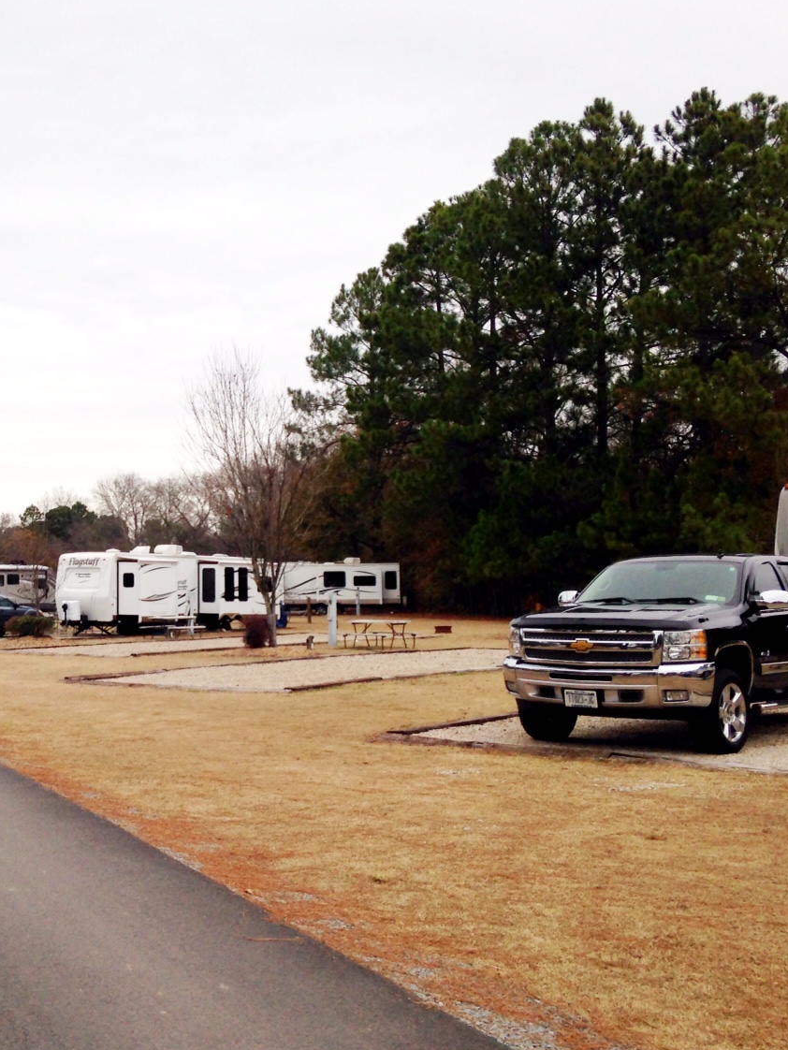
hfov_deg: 29.5
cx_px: 149
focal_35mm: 48
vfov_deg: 39.6
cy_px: 547
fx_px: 1456
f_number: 2.4
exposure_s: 1/212
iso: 50
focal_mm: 4.12
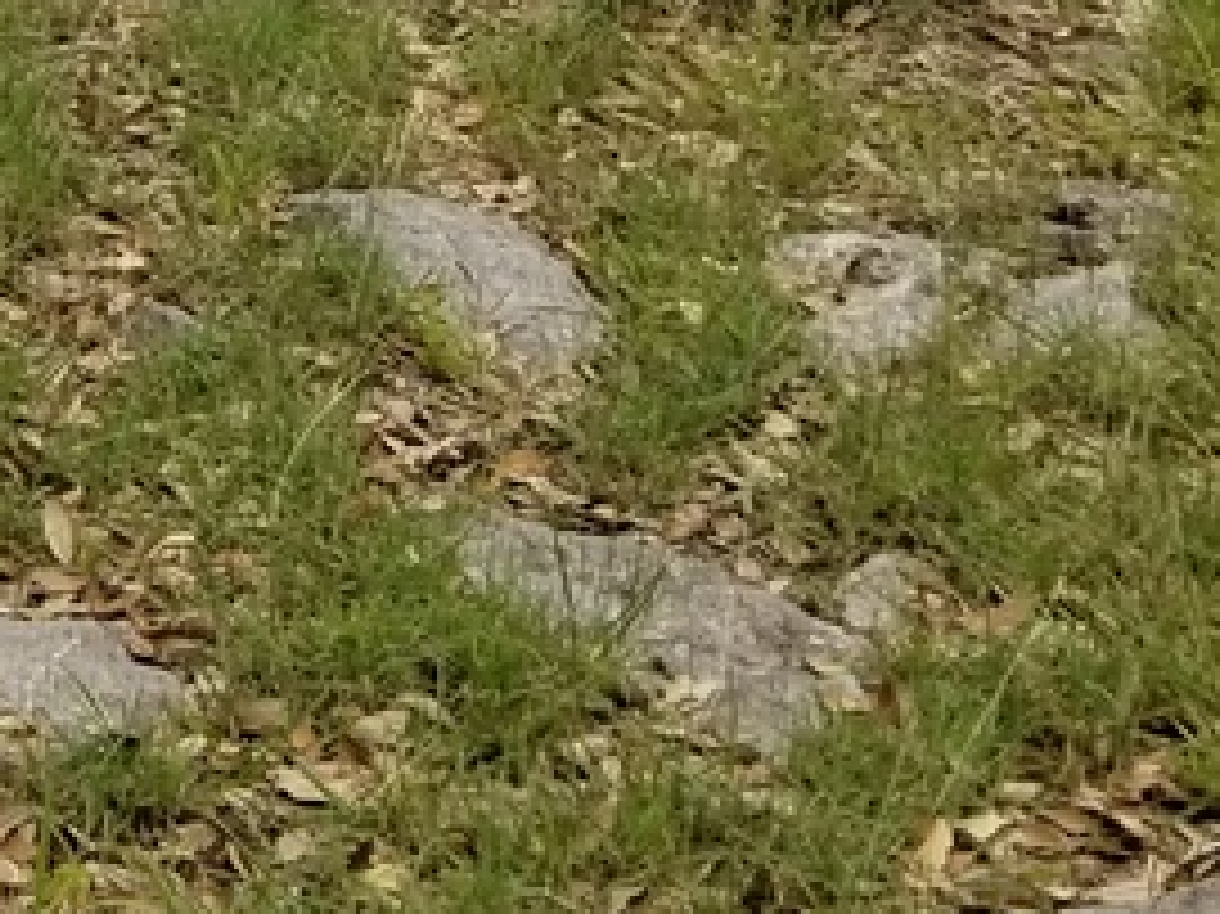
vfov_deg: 9.9
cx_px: -414
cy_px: -968
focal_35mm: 138
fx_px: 4861
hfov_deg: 13.7
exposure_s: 1/2416
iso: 50
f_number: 1.7
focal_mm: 4.25
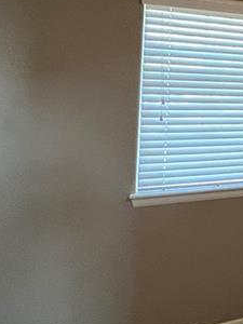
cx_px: 467
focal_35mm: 52
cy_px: 80
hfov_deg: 19.1
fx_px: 487
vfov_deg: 36.0
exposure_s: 1/60
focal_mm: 1.57
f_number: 1.8
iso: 200
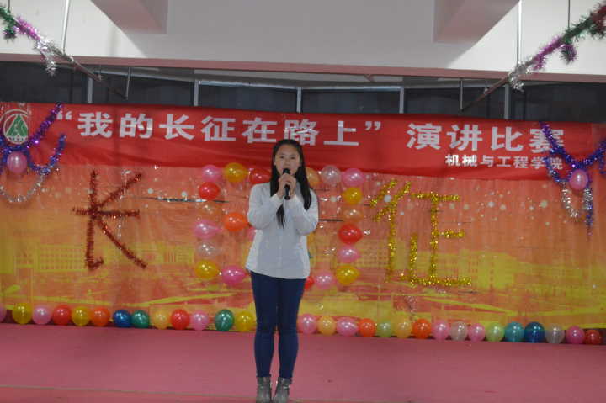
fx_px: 807
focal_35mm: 48
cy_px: 202
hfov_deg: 41.1
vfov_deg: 28.0
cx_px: 303
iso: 2800
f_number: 4.8
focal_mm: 32
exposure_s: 1/60
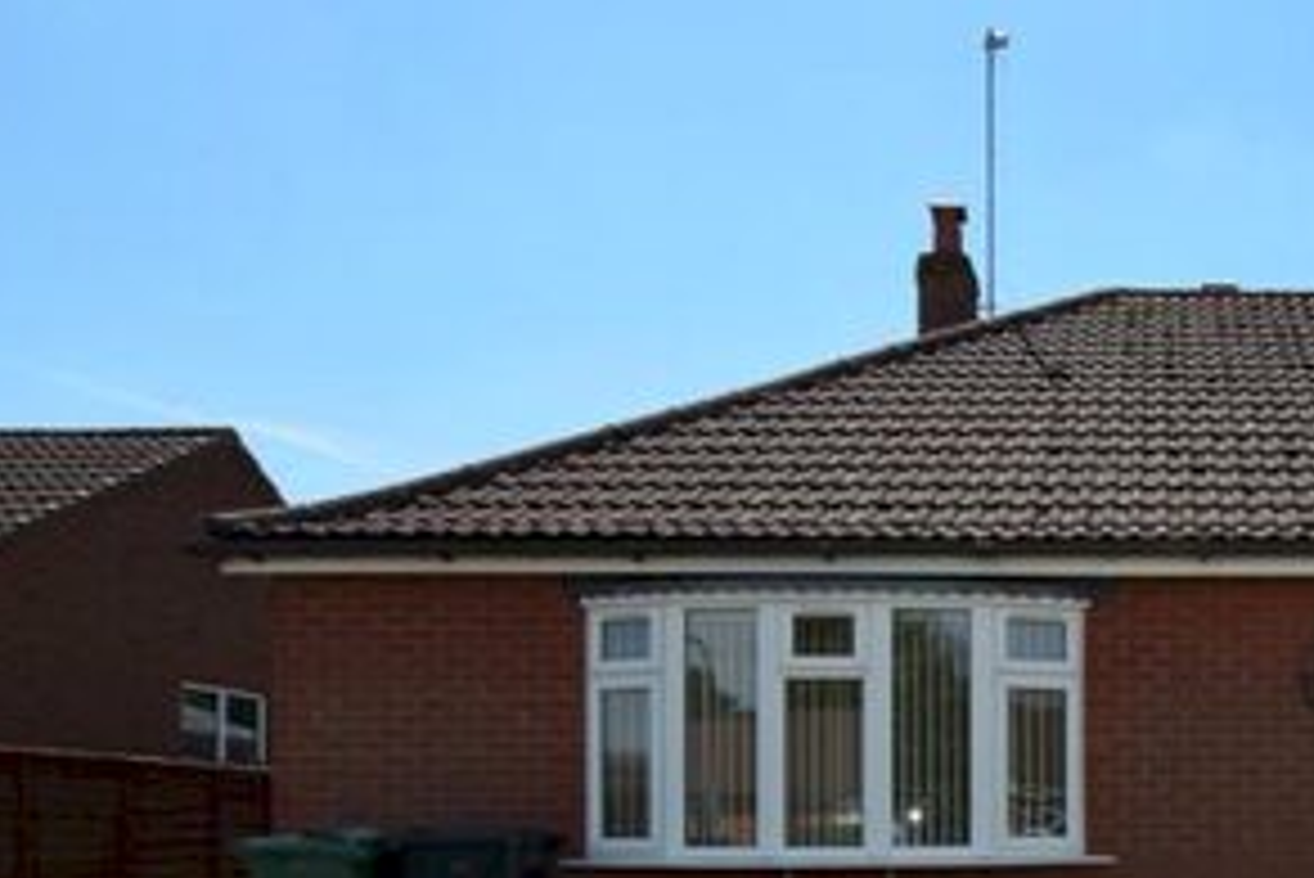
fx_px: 1315
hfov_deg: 46.7
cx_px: 1233
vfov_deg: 34.4
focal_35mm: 36
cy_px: 826
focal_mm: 10
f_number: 8
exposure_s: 1/200
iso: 100
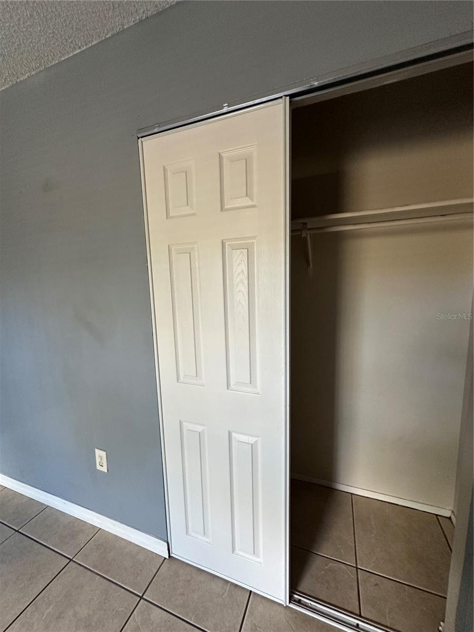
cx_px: 237
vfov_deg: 102.1
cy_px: 316
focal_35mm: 14
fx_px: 256
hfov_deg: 85.7
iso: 400
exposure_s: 1/60
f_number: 2.2
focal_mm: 2.22
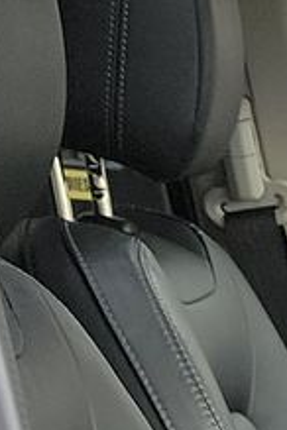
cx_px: 947
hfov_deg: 6.6
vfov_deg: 10.0
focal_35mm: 182
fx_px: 2176
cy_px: 990
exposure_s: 1/119
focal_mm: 6.7
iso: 88
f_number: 1.8
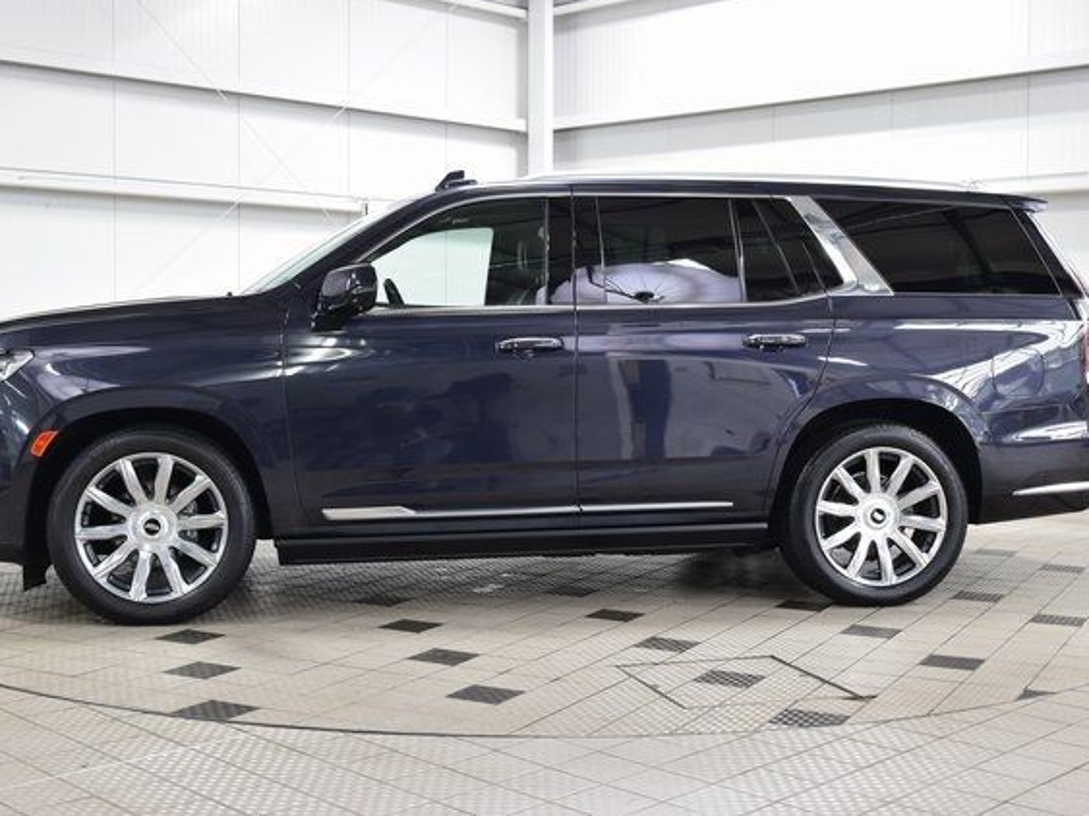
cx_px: 507
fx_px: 1495
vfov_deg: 30.5
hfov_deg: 40.0
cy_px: 405
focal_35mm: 48
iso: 720
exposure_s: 1/15
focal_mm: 29
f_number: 6.3
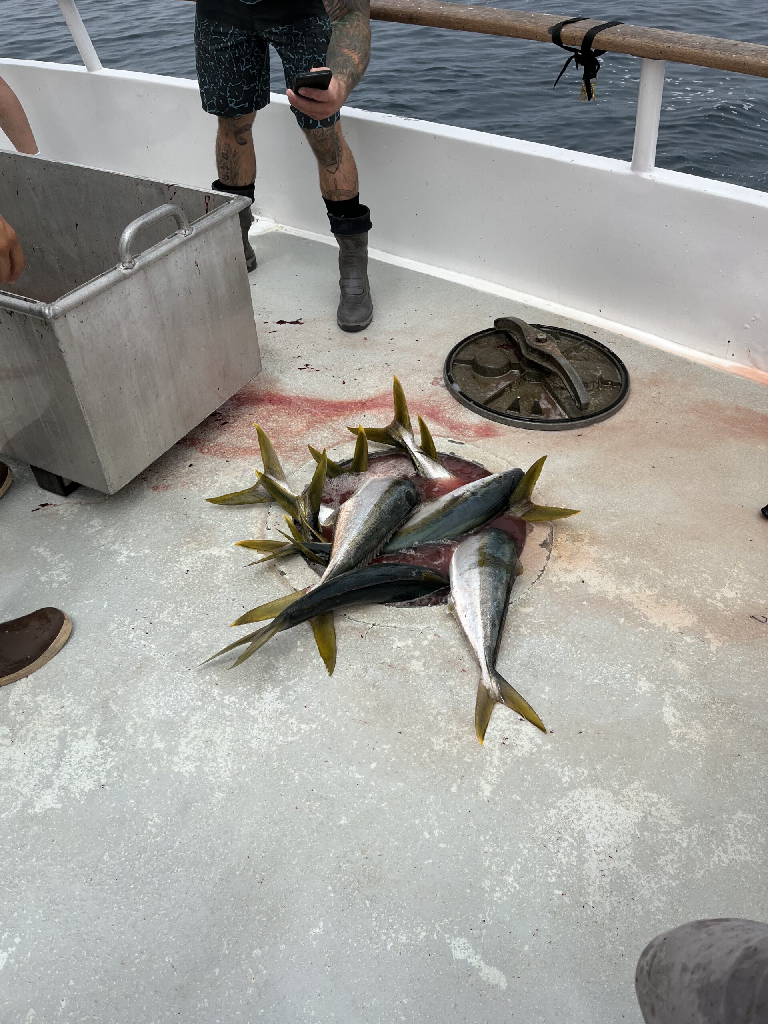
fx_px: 769
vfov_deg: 67.3
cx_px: 384
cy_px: 512
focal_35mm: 26
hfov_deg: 53.1
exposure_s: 1/6173
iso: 50
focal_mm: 5.1
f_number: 1.6
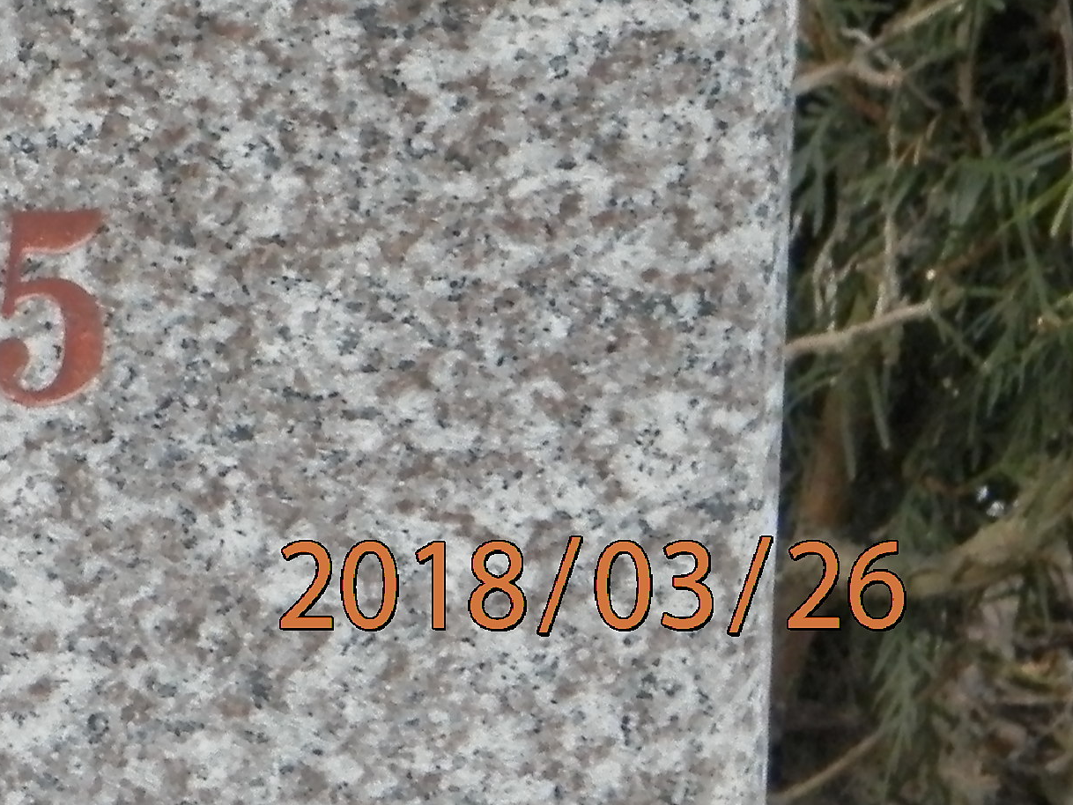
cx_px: -877
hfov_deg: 4.9
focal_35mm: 401
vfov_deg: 3.7
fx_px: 12432
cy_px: -611
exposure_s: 1/125
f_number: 4.5
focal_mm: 19
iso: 200
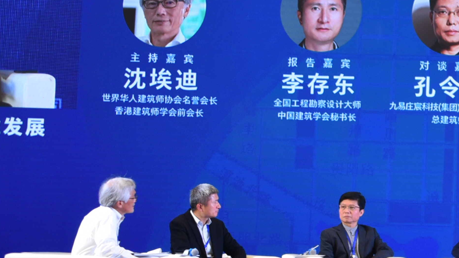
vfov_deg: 10.0
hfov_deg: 16.1
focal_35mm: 121
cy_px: 112
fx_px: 1473
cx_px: 710
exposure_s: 1/60
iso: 900
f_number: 4
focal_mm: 36
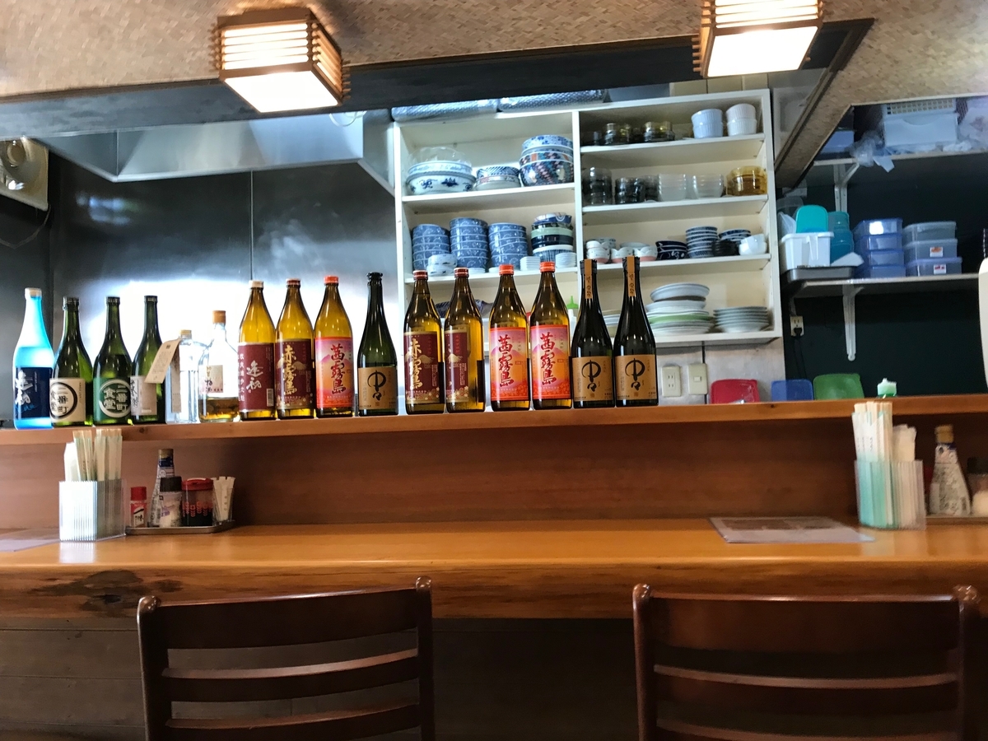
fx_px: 799
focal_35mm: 28
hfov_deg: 63.4
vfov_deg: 49.7
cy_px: 370
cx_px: 494
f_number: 1.8
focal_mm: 3.99
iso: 40
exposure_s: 1/20
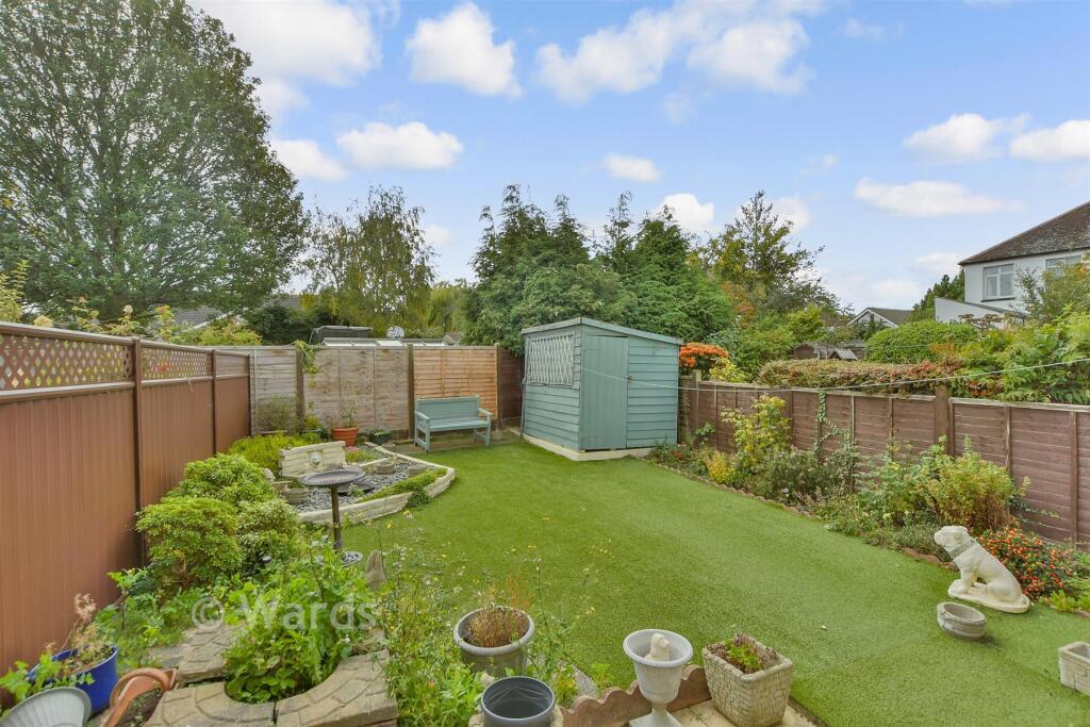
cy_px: 364
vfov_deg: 77.3
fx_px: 454
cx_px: 545
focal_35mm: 15
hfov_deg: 100.4
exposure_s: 1/250
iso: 500
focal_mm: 10
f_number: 8
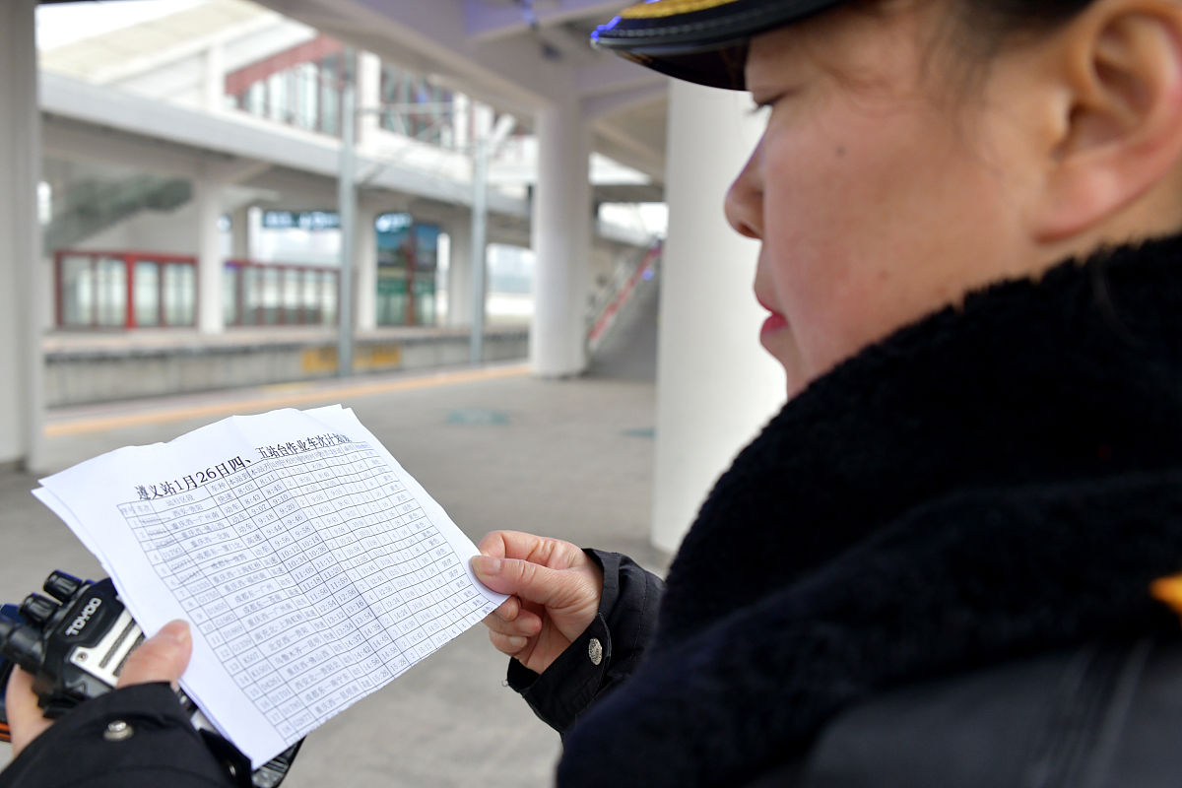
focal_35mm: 34
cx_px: 591
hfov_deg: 55.8
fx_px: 1116
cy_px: 394
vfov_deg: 38.9
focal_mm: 34
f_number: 5.6
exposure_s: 1/250
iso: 1250
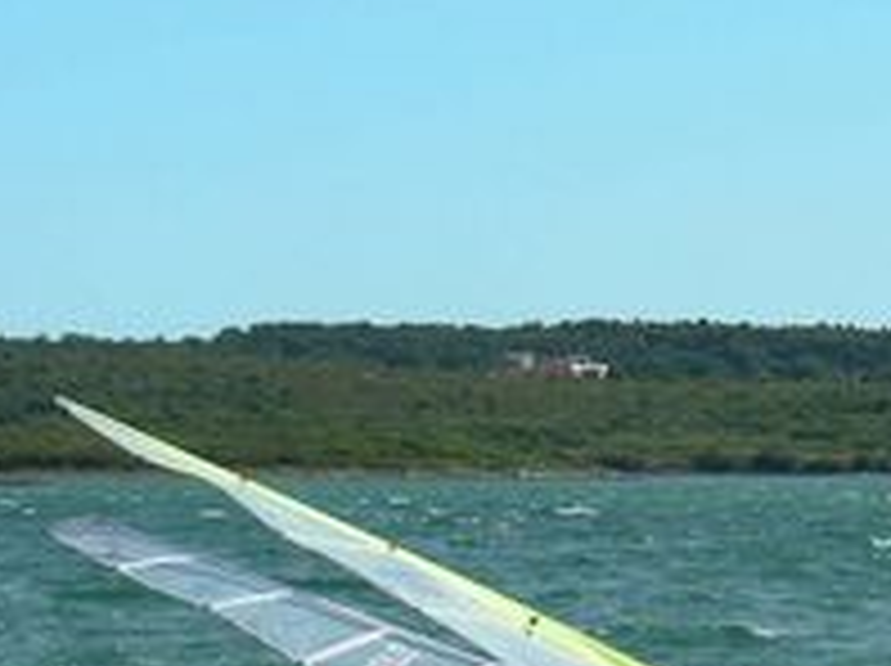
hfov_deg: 7.1
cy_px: 657
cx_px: 1132
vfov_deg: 5.4
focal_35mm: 275
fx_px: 7070
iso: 50
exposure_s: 1/445
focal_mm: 16.5
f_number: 4
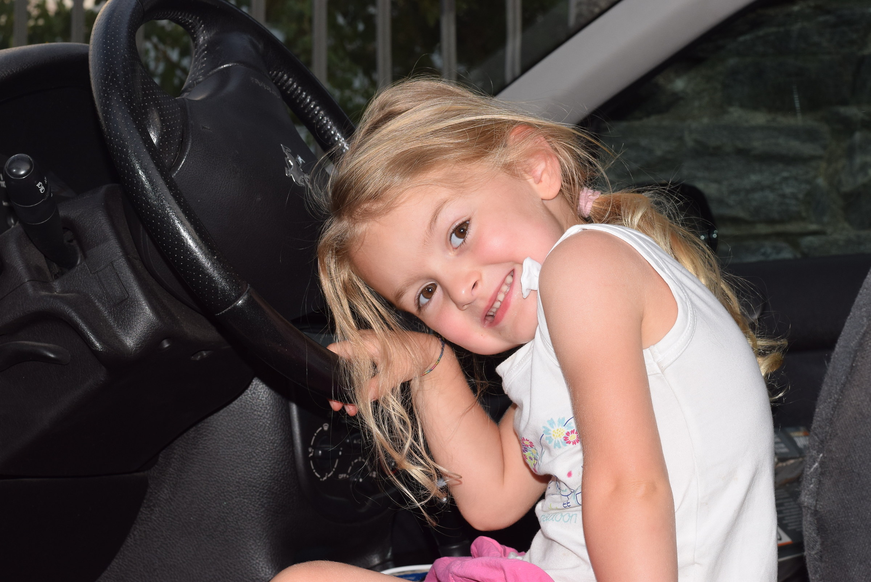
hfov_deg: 27.0
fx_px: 1816
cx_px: 436
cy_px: 291
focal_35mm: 75
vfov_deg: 18.2
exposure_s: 1/160
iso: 400
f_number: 16
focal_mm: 50
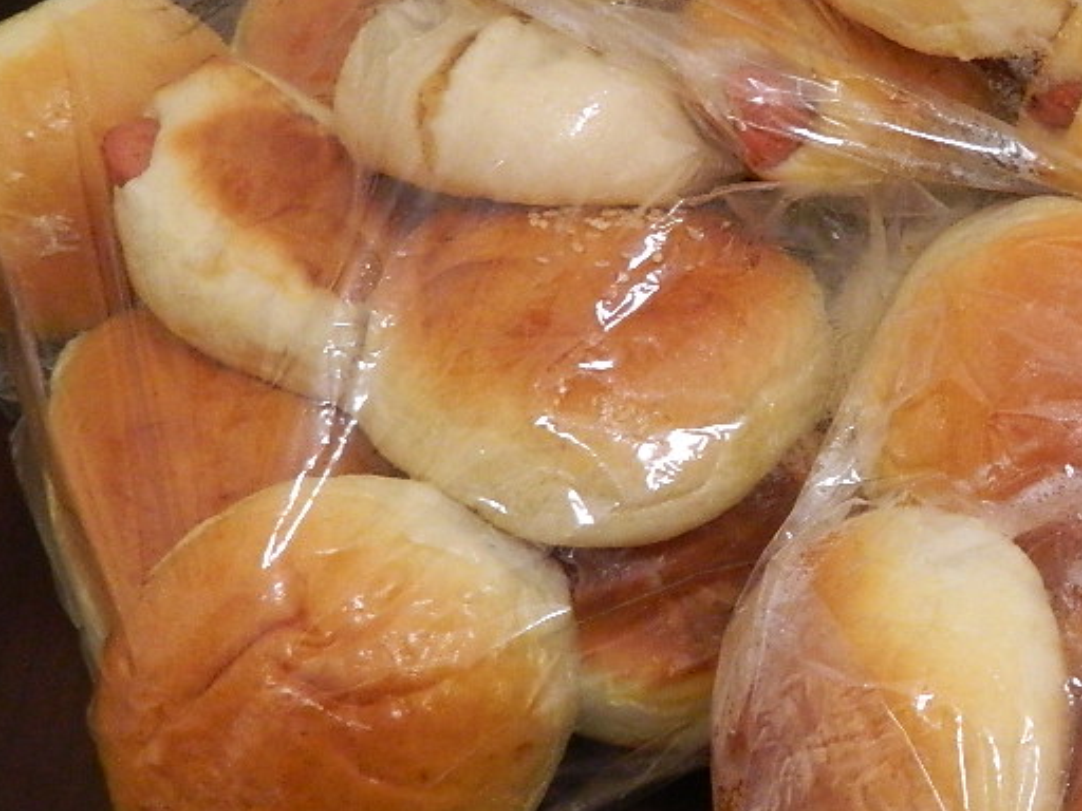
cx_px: 898
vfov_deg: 26.1
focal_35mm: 56
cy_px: 395
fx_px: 1750
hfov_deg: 33.2
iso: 400
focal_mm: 5.1
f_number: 3.2
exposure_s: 1/15
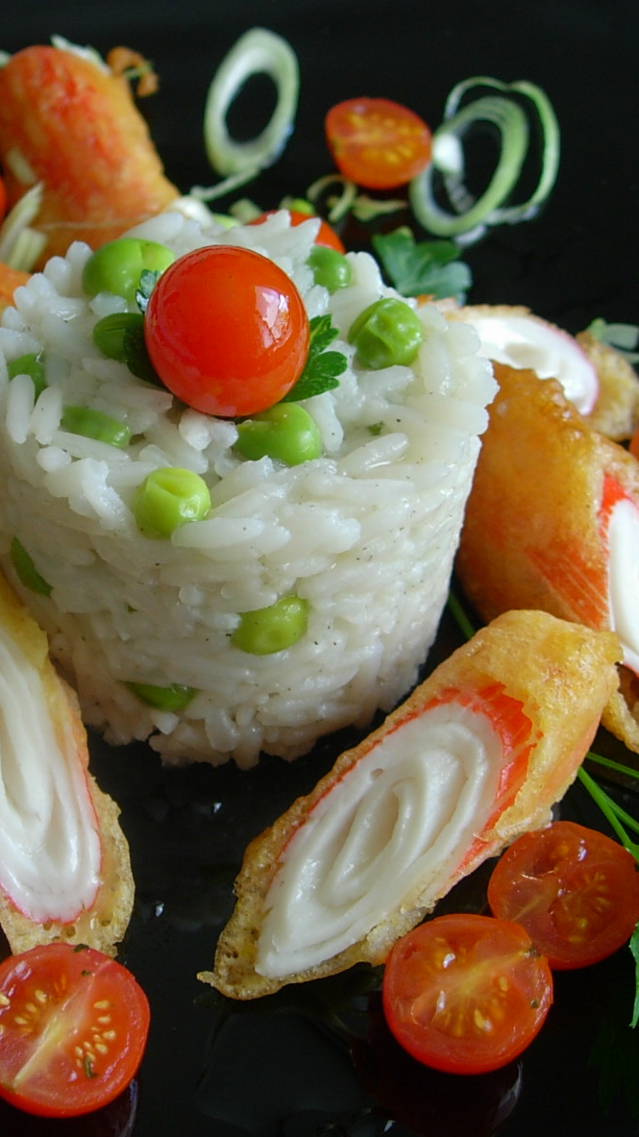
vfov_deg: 37.2
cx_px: 164
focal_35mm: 56
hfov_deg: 21.3
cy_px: 574
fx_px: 1688
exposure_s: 1/67.8
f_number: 2.8
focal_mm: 7.8
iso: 64
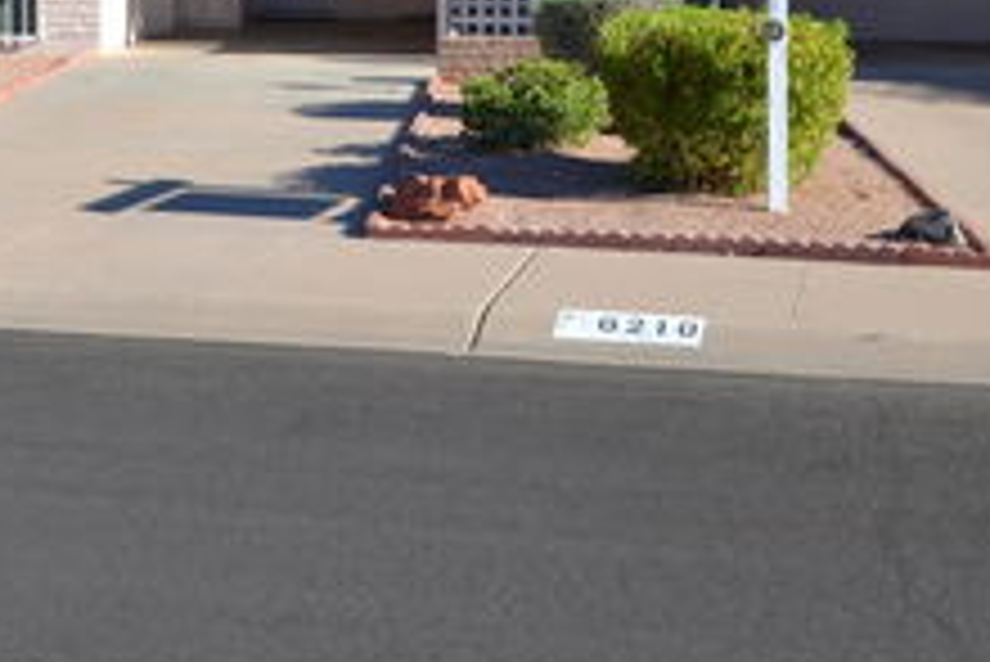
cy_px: 41
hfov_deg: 28.0
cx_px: 374
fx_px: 1981
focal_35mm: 72
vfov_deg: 18.6
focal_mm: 22
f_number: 8
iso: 100
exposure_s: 1/250
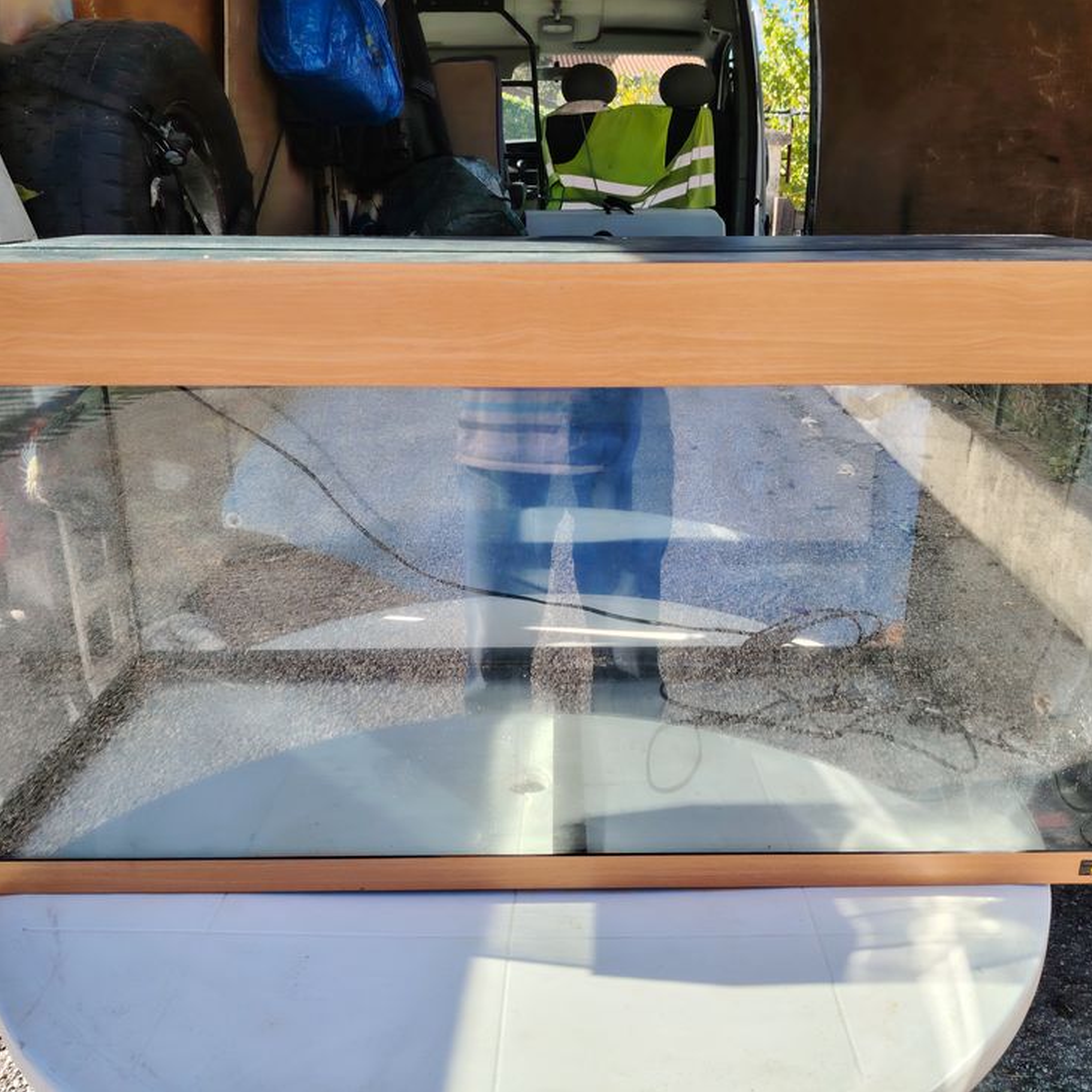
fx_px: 1035
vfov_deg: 55.6
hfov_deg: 55.6
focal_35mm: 29
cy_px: 533
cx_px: 578
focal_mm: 5.25
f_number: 1.75
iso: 228
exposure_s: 1/900
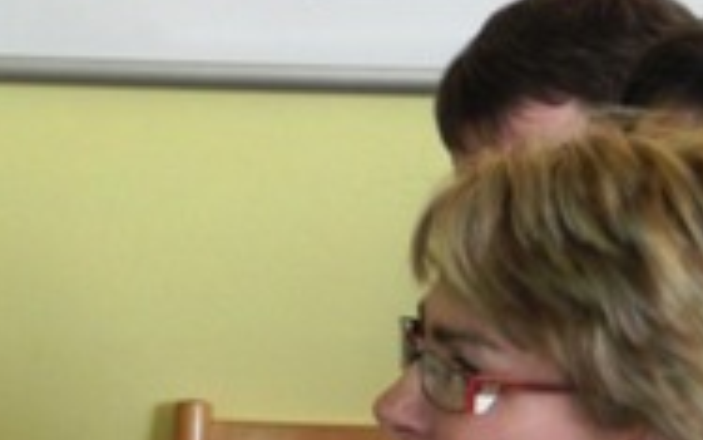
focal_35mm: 365
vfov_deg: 3.6
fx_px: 6995
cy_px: 470
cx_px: 391
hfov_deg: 5.8
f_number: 4.5
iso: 400
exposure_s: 1/11.5
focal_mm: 25.7
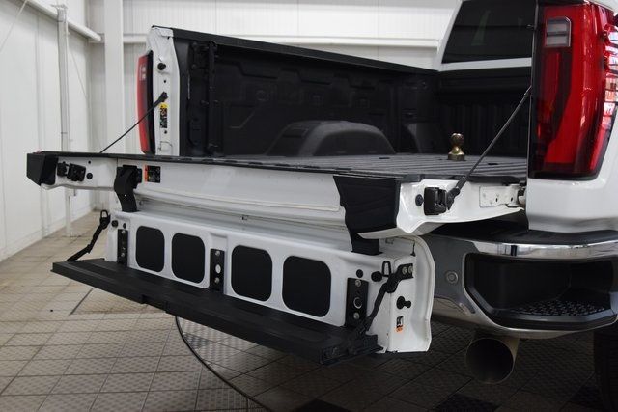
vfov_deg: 36.9
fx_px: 618
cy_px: 206
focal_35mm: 36
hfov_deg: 53.1
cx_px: 309
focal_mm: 24
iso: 1600
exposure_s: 1/60
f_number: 6.3
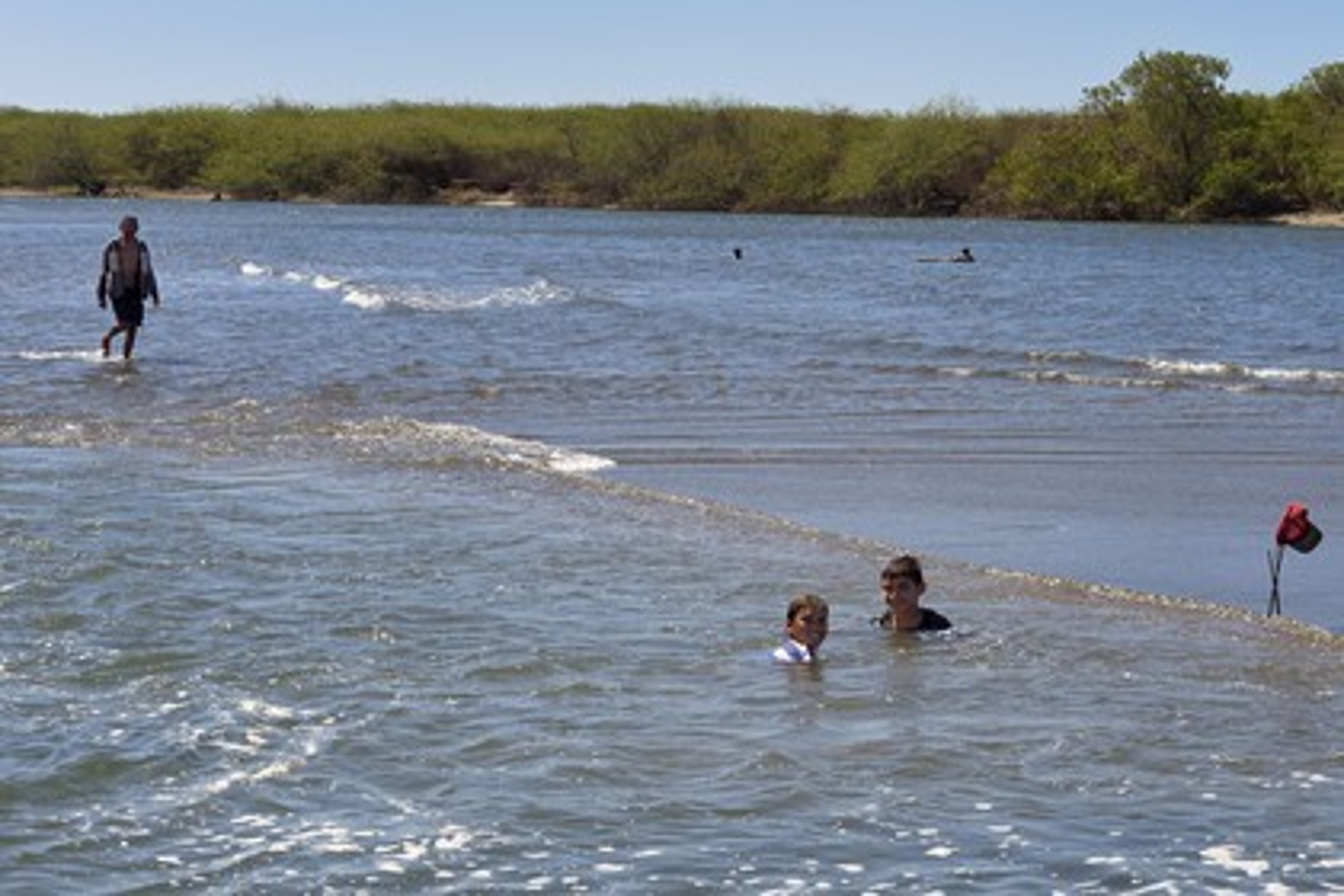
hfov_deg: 28.8
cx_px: 672
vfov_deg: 19.5
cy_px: 448
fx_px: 2613
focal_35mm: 70
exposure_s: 1/400
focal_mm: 70
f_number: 11
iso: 200
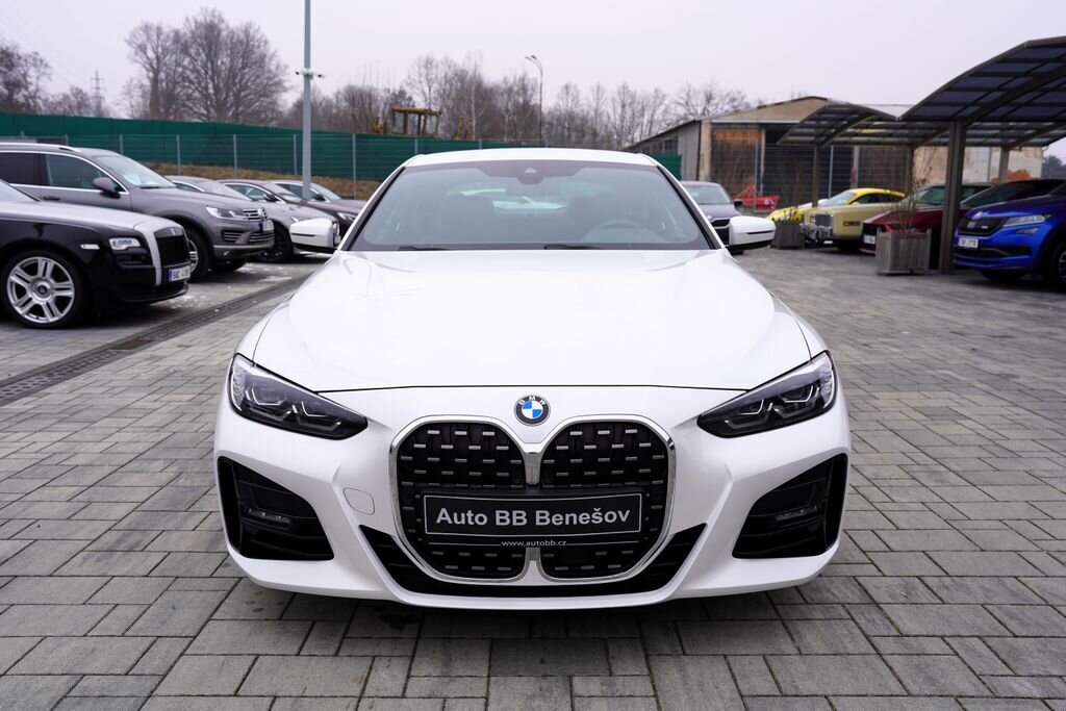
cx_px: 533
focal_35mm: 31
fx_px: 918
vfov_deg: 42.3
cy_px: 356
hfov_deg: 60.3
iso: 100
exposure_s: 1/80
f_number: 5.6
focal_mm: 31
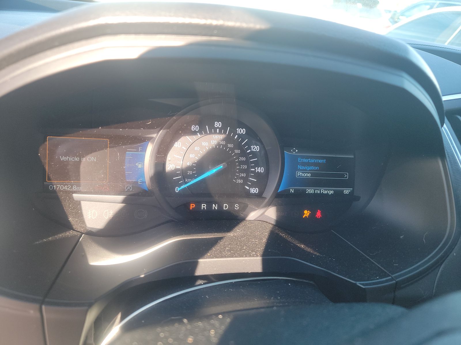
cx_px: 230
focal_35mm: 24
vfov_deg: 56.8
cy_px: 172
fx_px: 320
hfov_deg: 71.6
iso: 103
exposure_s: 1/59
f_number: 1.8
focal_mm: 6.7
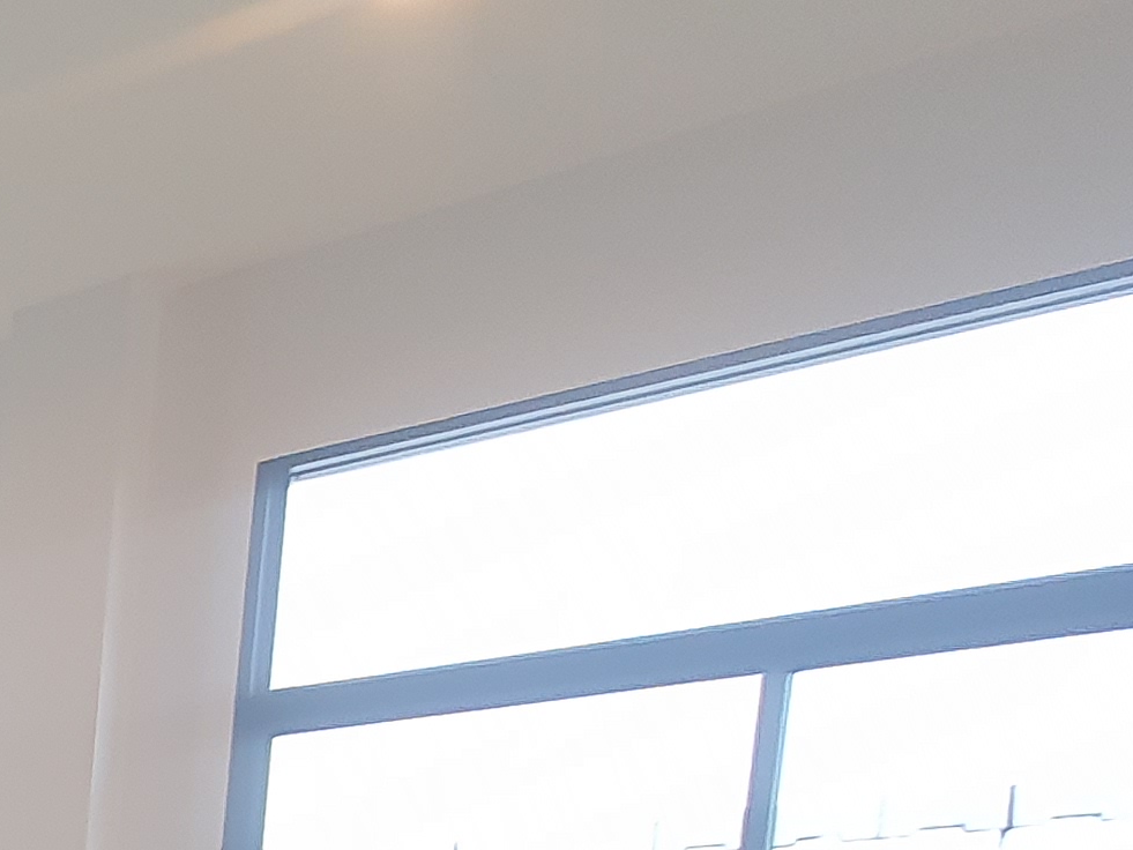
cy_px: 1344
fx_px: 1735
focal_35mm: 53
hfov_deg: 22.6
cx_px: -858
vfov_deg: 21.9
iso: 64
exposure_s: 1/50
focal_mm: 1.74
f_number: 2.2
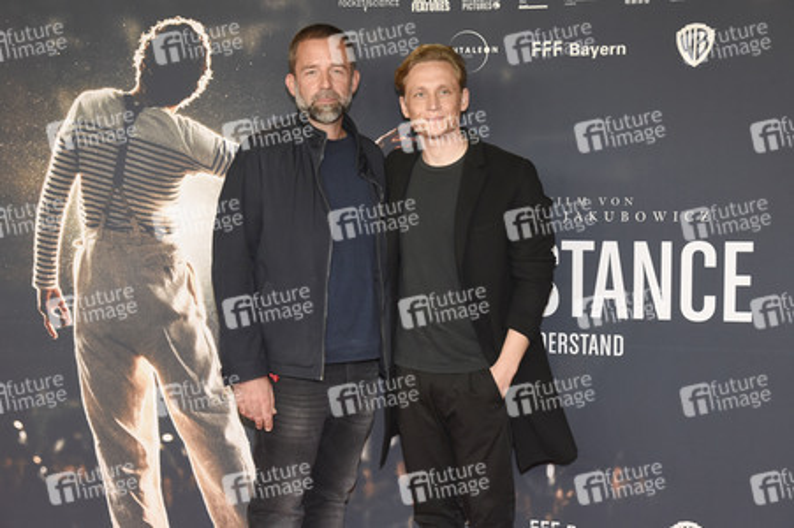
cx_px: 397
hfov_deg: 38.2
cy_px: 264
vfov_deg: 26.0
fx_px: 1146
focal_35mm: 52
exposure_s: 1/125
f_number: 6.3
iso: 2000
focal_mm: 52
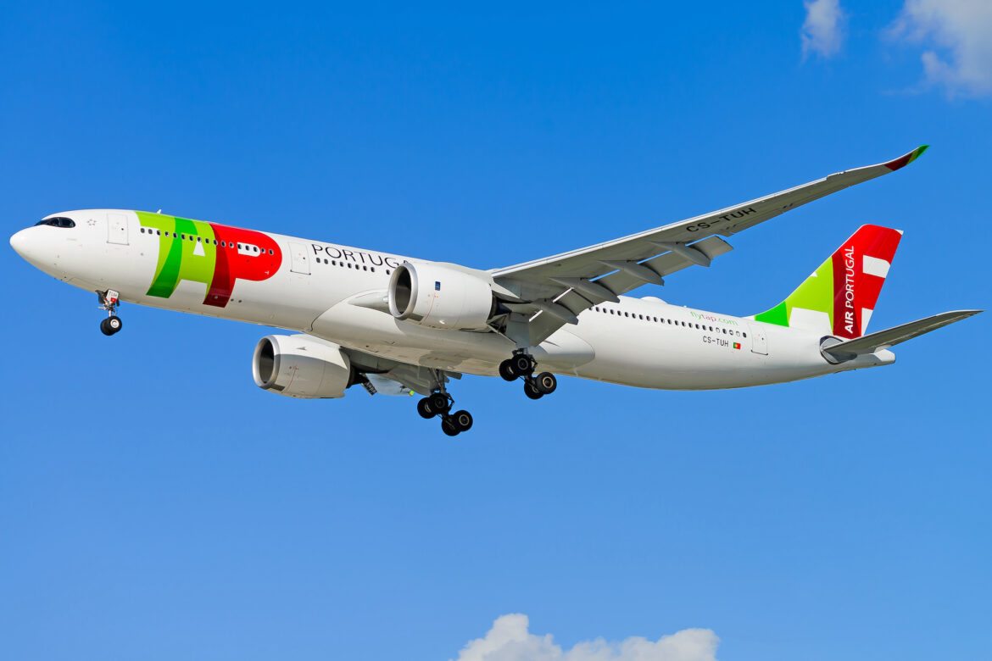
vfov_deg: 11.4
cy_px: 330
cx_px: 496
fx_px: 3306
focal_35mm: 120
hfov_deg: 17.1
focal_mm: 120
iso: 200
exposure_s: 1/800
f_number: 7.1
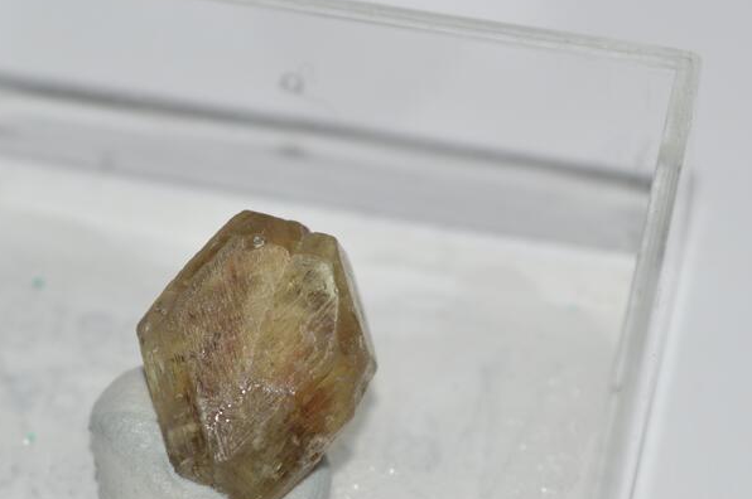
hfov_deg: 11.9
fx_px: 3611
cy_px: 331
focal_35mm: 173
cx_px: 336
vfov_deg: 7.9
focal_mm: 55
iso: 100
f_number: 8
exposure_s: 1/60
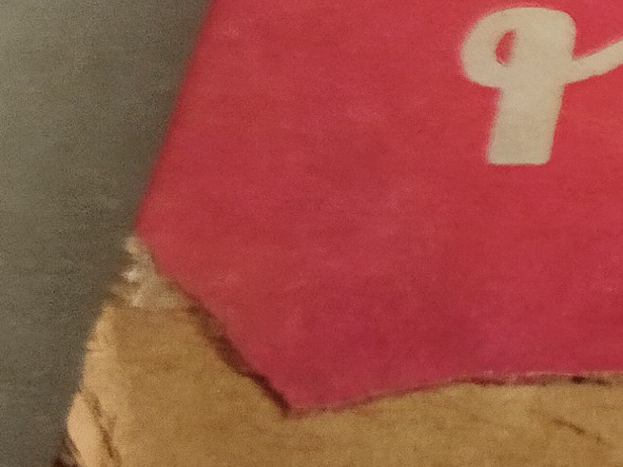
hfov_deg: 10.2
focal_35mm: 165
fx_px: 2969
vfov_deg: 9.0
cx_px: 1559
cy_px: 366
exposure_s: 1/50
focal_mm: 4.71
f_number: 1.79
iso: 363
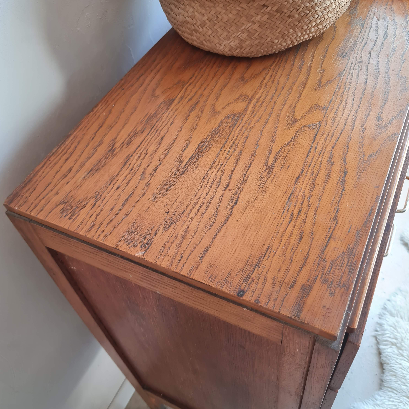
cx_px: 206
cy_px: 206
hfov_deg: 52.5
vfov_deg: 52.5
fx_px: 414
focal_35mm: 31
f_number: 1.8
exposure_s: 1/100
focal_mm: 5.4
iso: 100
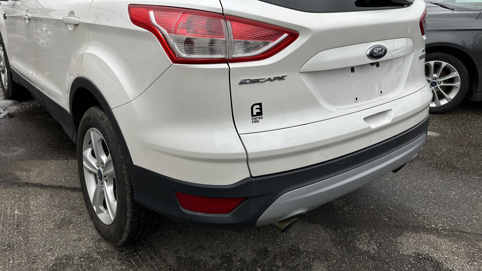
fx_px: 383
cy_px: 70
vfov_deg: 38.0
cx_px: 207
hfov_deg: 64.0
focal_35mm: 30
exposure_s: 1/773
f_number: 1.78
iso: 80
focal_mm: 6.86
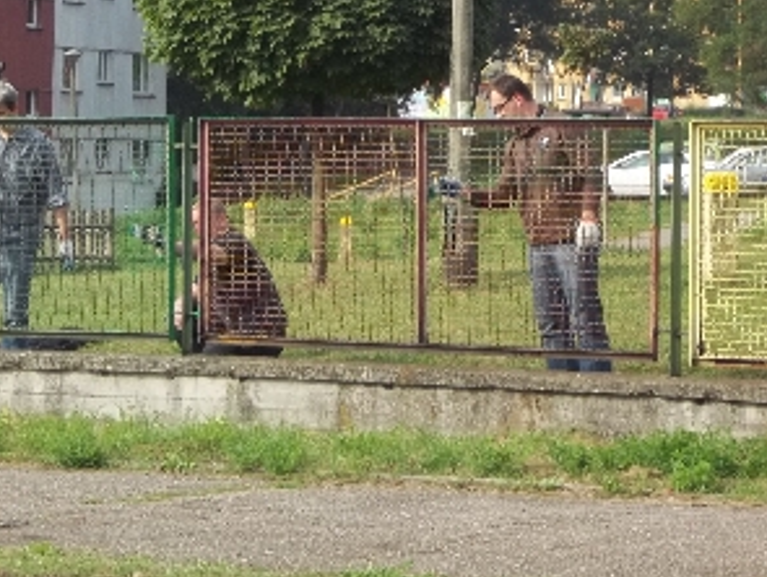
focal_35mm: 195
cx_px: 361
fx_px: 4326
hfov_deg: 10.1
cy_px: 174
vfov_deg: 7.6
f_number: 5.2
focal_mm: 17.1
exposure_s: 1/160
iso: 64
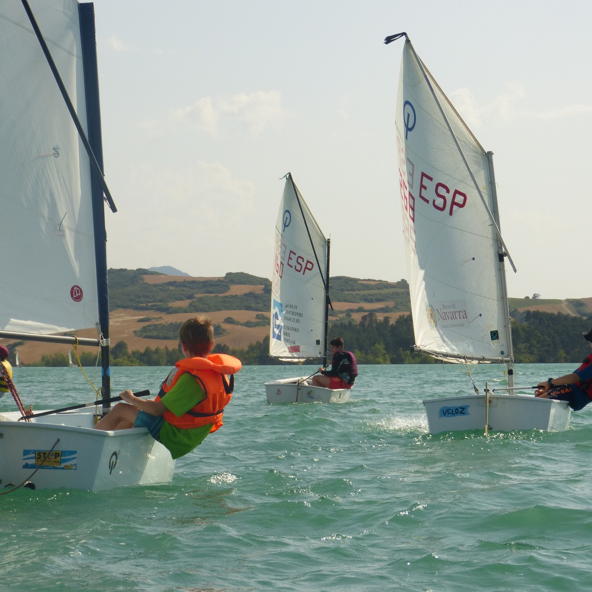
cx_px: 291
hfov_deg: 15.2
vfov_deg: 15.2
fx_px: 2225
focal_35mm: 115
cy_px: 297
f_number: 4
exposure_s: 1/1600
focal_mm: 17.5
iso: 100
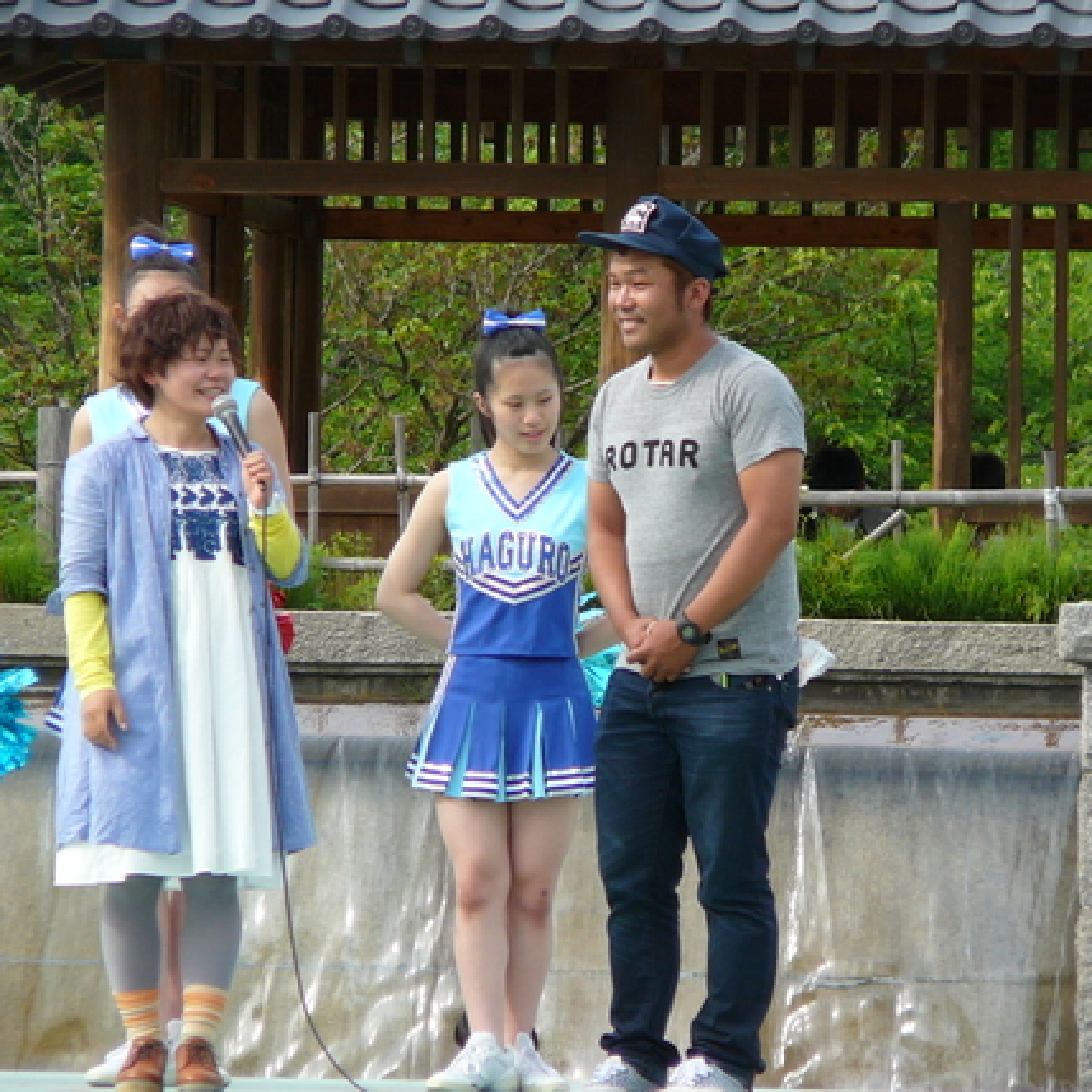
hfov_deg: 4.6
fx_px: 13741
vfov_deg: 4.6
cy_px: 507
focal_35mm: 385
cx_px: 613
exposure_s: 1/320
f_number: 4.1
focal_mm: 43.4
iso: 80
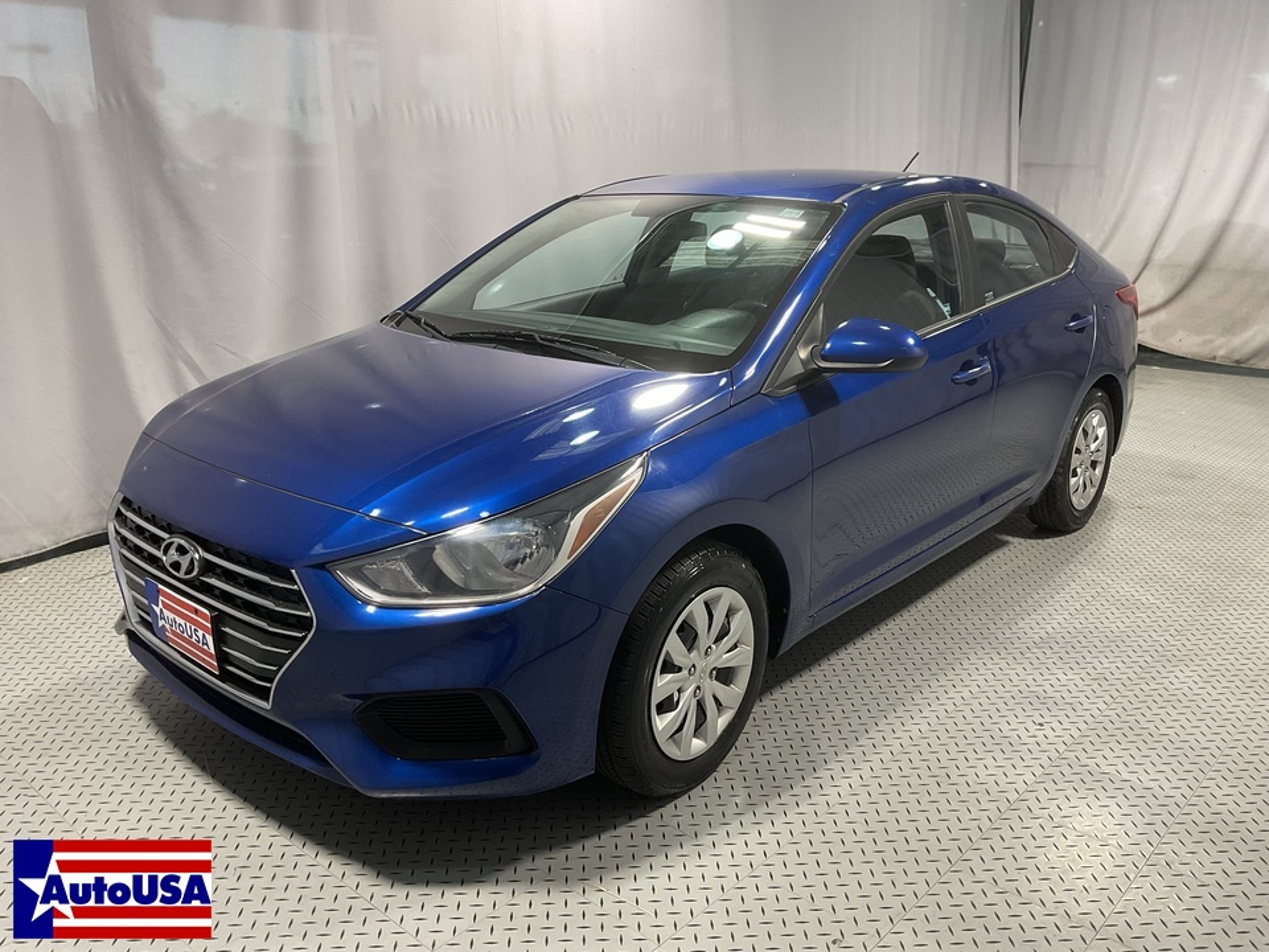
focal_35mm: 29
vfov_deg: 48.2
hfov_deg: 61.7
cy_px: 476
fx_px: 1063
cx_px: 634
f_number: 1.8
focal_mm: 3
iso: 64
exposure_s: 1/100
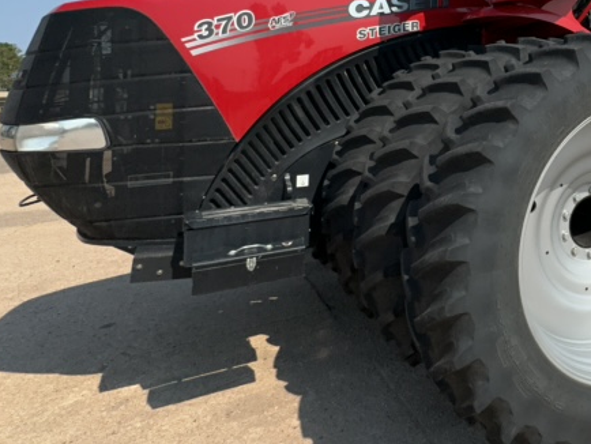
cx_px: 637
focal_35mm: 33
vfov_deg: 40.1
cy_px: 52
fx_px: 564
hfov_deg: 43.8
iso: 40
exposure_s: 1/2506
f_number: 2.2
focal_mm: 2.22
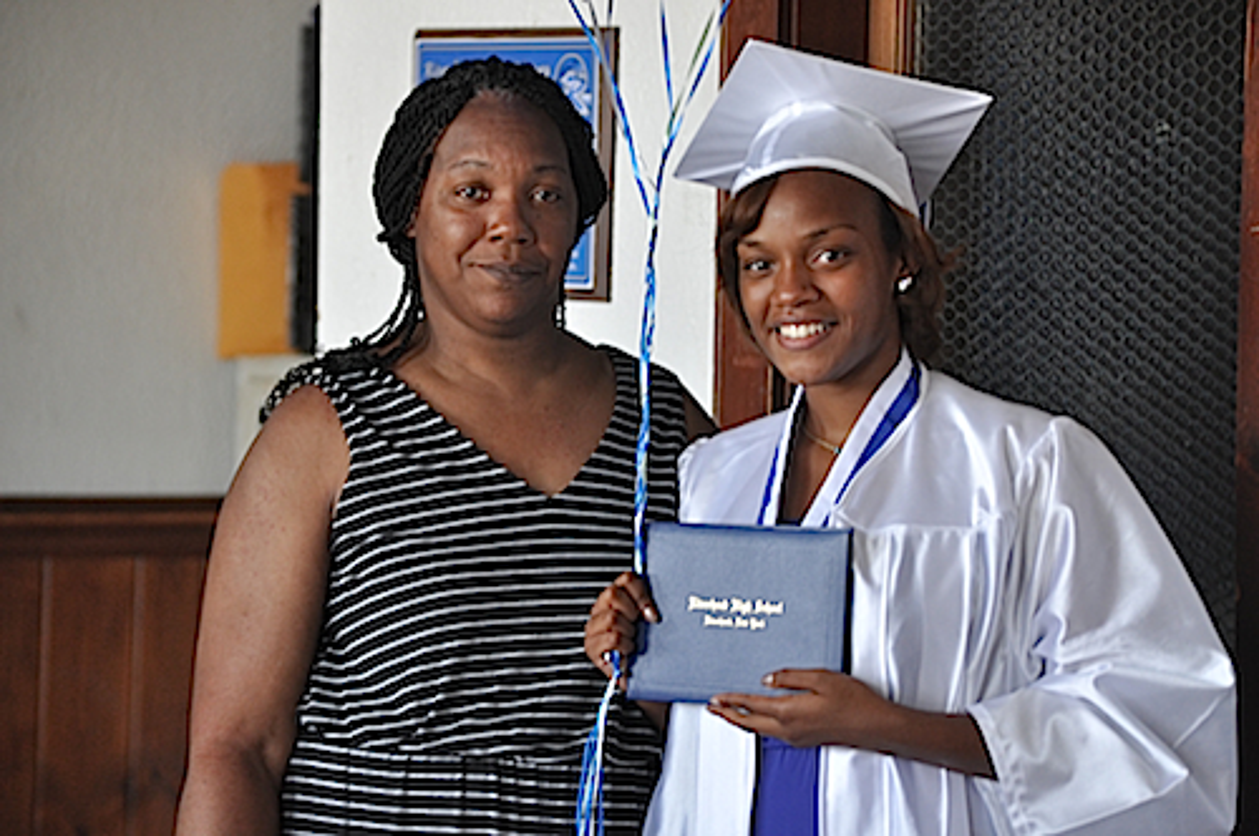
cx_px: 630
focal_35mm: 174
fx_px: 6077
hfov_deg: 11.8
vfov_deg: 7.9
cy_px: 418
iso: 640
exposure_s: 1/60
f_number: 4.8
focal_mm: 116
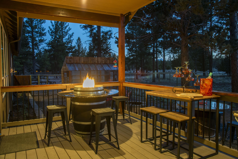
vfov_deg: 46.4
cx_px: 119
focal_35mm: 28
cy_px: 80
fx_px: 185
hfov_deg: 65.5
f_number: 8
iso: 200
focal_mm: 28
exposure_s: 1.3
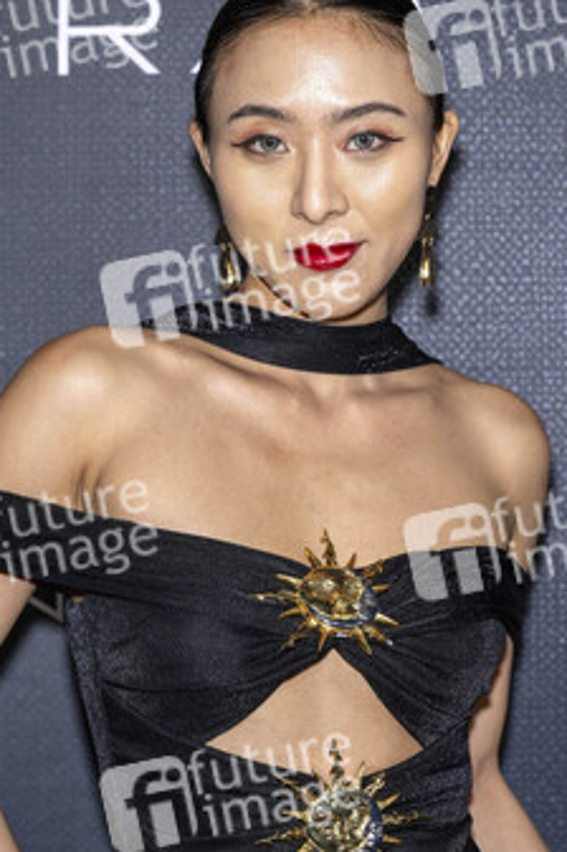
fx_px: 2107
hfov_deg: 15.3
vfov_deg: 22.9
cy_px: 415
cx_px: 304
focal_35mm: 89
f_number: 5.6
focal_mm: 75
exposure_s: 1/200
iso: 800
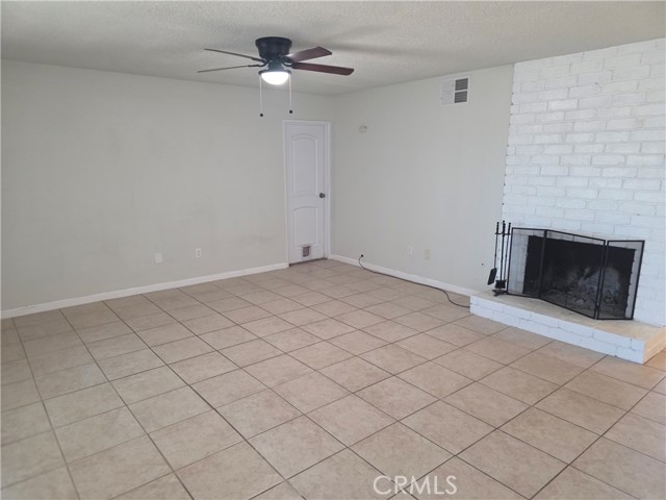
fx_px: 443
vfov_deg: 58.9
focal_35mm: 23
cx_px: 333
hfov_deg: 73.9
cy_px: 250
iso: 500
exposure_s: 1/120
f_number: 1.7
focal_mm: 6.3
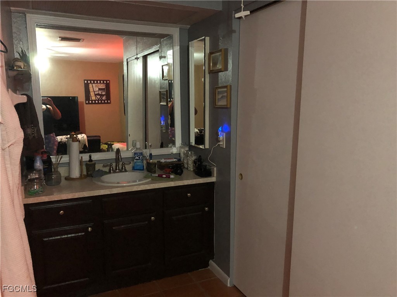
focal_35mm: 28
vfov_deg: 49.7
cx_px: 198
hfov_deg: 63.4
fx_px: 321
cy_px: 148
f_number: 1.8
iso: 160
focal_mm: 3.99
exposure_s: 1/4
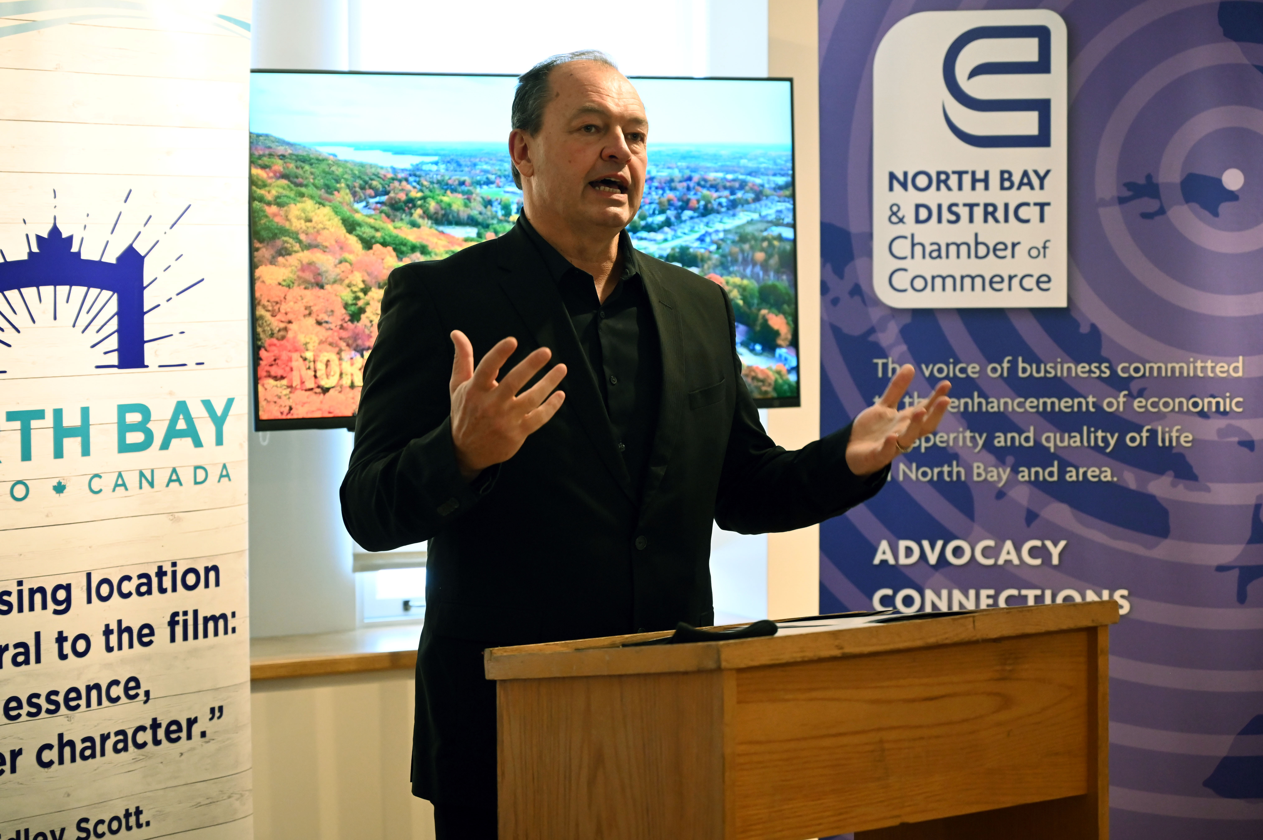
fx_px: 2454
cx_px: 632
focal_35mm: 70
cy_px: 420
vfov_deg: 19.4
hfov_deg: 28.9
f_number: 4
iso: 3200
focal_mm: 70
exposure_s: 1/100
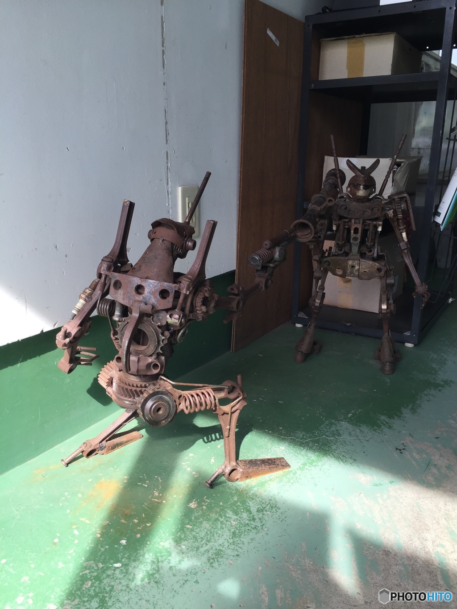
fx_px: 510
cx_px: 228
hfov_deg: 48.2
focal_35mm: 29
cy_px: 304
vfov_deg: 61.7
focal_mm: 4.15
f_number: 2.2
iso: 32
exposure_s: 1/395
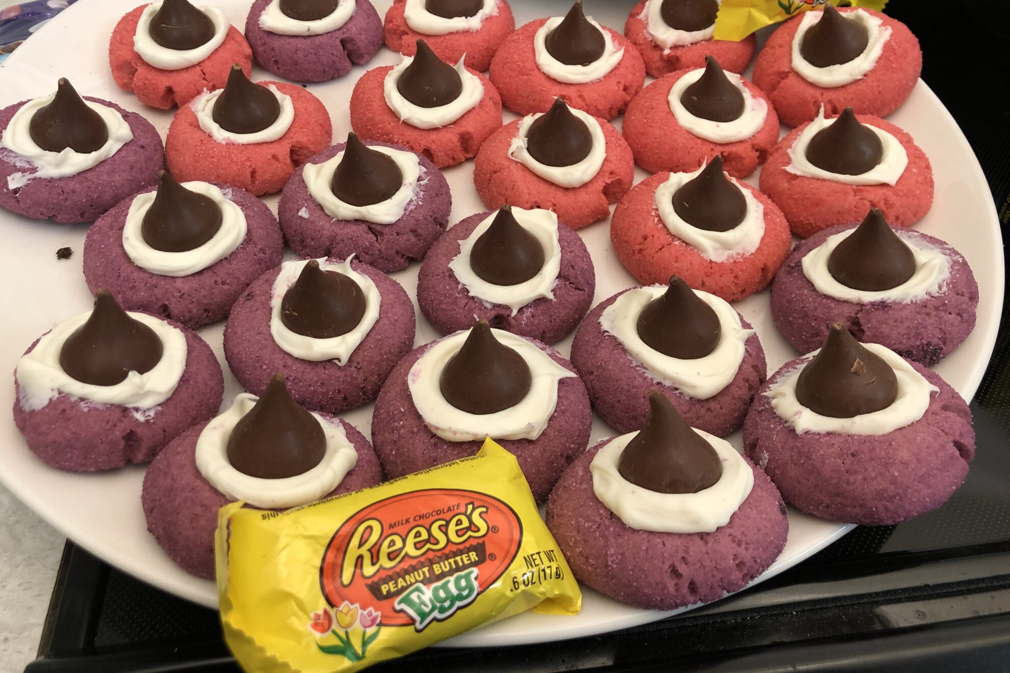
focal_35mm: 30
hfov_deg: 61.9
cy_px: 284
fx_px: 842
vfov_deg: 43.5
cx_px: 497
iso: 40
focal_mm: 3.99
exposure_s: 1/20
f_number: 1.8
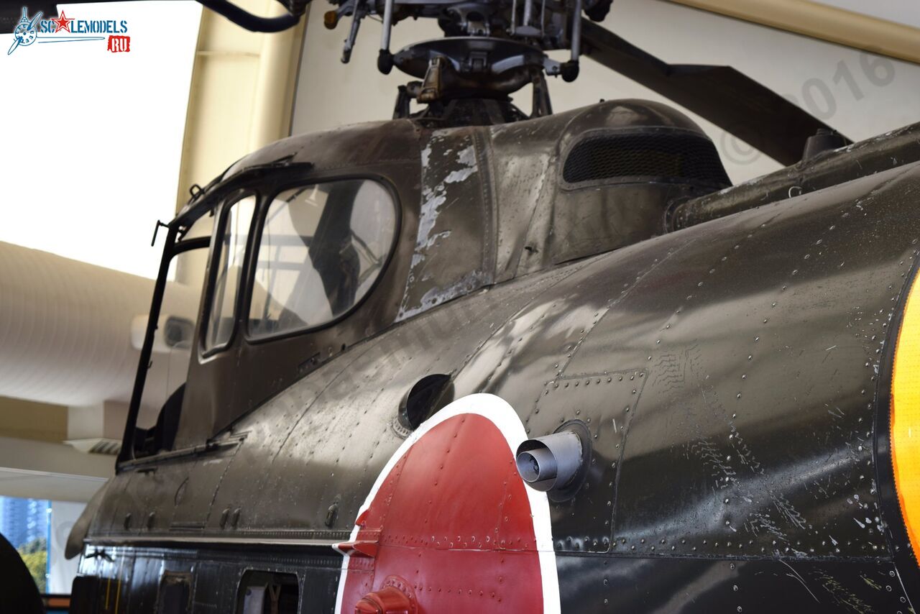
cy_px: 307
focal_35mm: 78
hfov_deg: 26.0
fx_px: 1994
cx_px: 460
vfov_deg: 17.5
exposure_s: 1/160
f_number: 6.3
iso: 100
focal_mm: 52
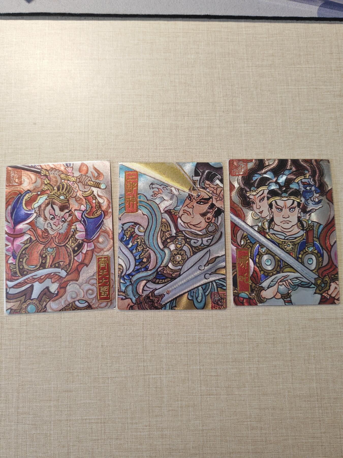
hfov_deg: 51.4
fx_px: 357
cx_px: 172
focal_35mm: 27
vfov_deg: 65.3
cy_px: 229
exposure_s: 1/100
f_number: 1.95
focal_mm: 5.52
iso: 400
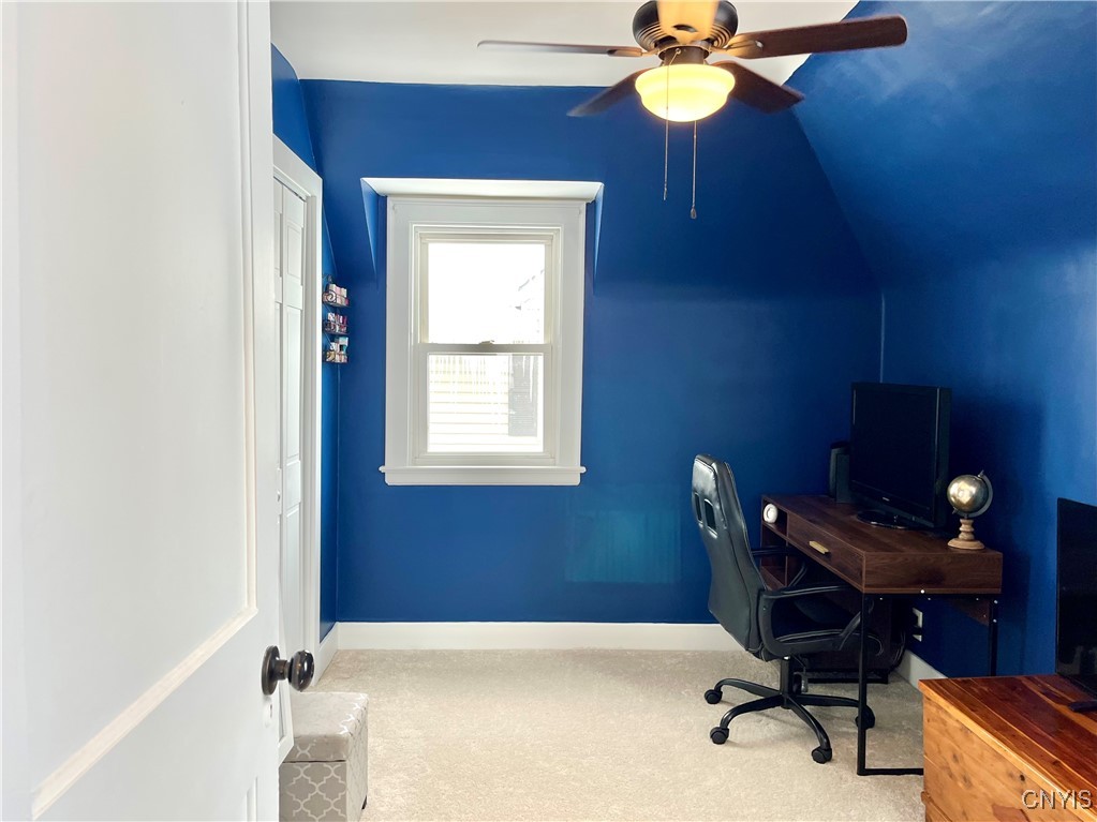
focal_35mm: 26
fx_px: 824
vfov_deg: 53.1
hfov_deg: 67.3
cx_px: 548
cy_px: 411
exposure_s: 1/120
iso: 100
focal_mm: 5.1
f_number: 1.6
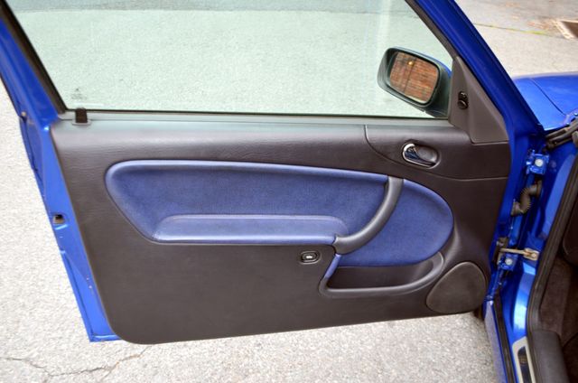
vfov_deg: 39.8
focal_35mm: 33
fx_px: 529
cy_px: 192
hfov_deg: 57.3
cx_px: 289
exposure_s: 1/200
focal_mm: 22
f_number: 4
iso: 180
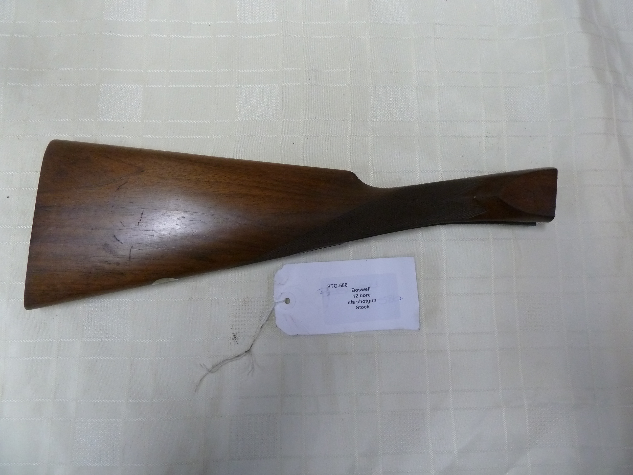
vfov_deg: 54.9
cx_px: 316
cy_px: 238
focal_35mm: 25
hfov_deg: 69.4
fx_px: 457
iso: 320
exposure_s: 1/30
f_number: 3.3
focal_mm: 4.1
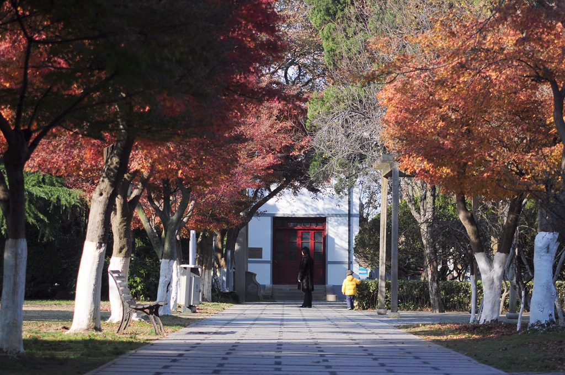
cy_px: 188
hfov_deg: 19.5
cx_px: 282
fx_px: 1646
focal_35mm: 105
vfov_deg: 13.0
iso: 200
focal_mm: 70
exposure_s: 1/800
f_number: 4
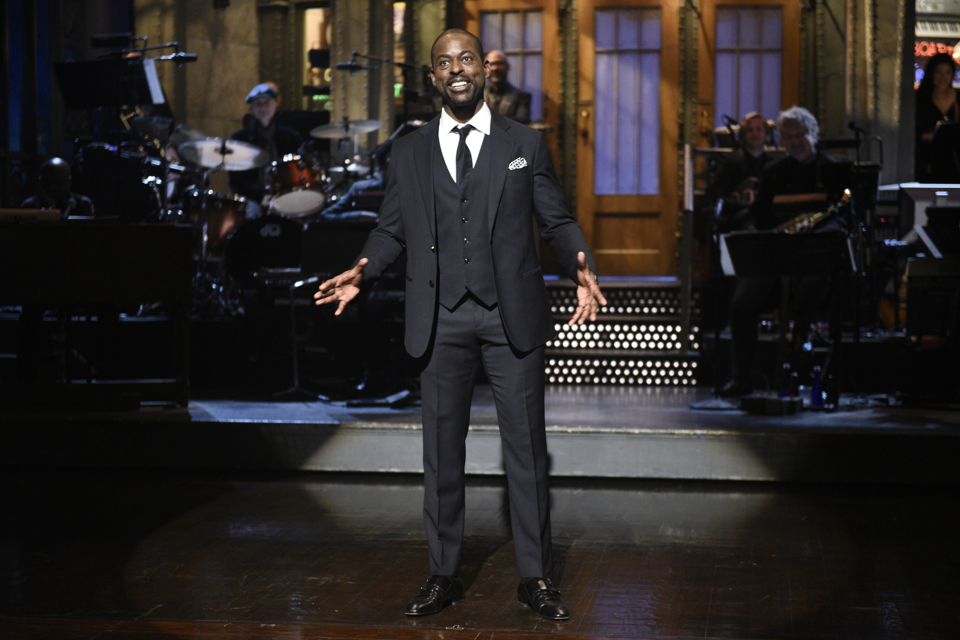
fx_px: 1893
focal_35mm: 71
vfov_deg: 19.2
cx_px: 485
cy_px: 322
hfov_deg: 28.5
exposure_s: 1/200
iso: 3200
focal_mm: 70
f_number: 2.8
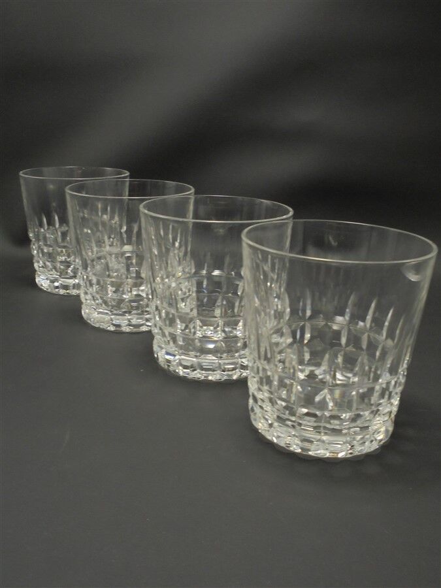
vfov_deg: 54.0
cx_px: 220
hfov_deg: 41.8
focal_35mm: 34
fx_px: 578
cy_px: 294
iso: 200
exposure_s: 1/30
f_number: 4
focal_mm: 6.1
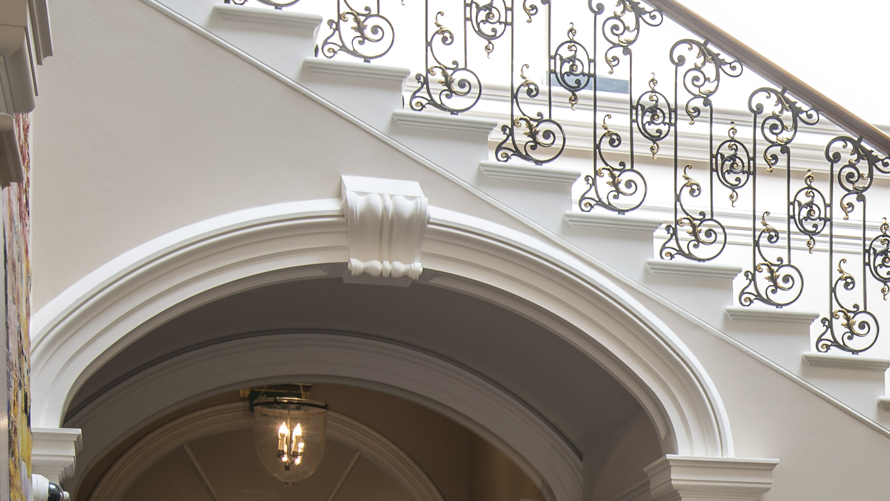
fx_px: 2384
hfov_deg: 19.6
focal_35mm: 101
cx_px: 1125
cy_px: 747
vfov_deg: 11.5
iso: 100
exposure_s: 1/8
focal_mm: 26
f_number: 8
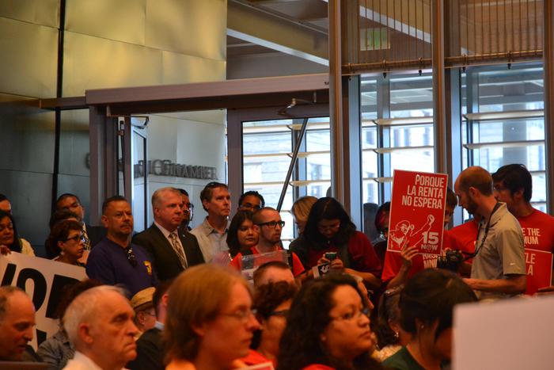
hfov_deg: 19.5
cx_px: 277
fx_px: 1616
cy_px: 185
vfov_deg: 13.0
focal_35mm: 105
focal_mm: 70
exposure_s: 1/125
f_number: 4.5
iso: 2500
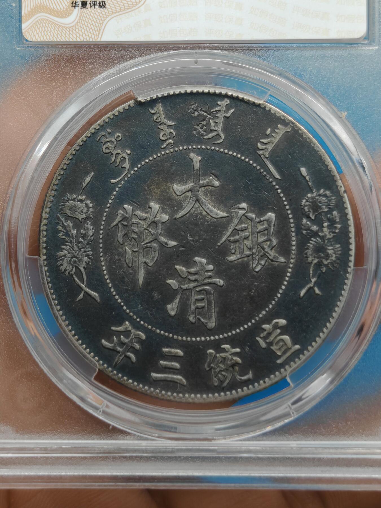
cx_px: 190
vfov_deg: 20.7
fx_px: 1394
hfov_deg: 15.6
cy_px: 254
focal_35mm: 95
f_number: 1.6
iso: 50
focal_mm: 7.62
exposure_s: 1/150
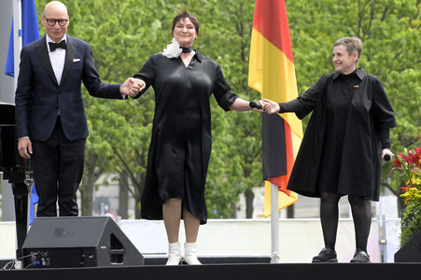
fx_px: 5843
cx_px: 210
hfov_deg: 4.1
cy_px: 140
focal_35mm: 500
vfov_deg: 2.7
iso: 4000
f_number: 16
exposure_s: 1/500
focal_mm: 500
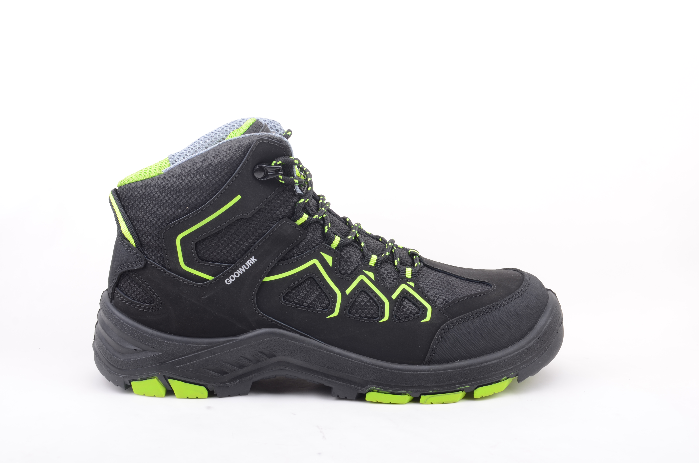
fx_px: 1308
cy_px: 232
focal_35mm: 68
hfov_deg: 29.9
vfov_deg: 20.1
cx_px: 350
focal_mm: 45
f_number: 11
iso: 100
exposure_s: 1/200
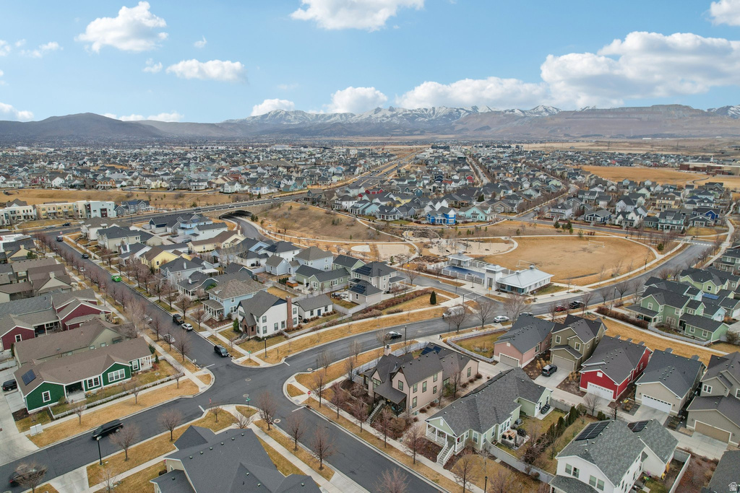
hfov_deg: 78.6
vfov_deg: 57.2
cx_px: 370
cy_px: 246
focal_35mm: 22
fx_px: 452
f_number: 2.8
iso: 100
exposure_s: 1/30
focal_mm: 8.4
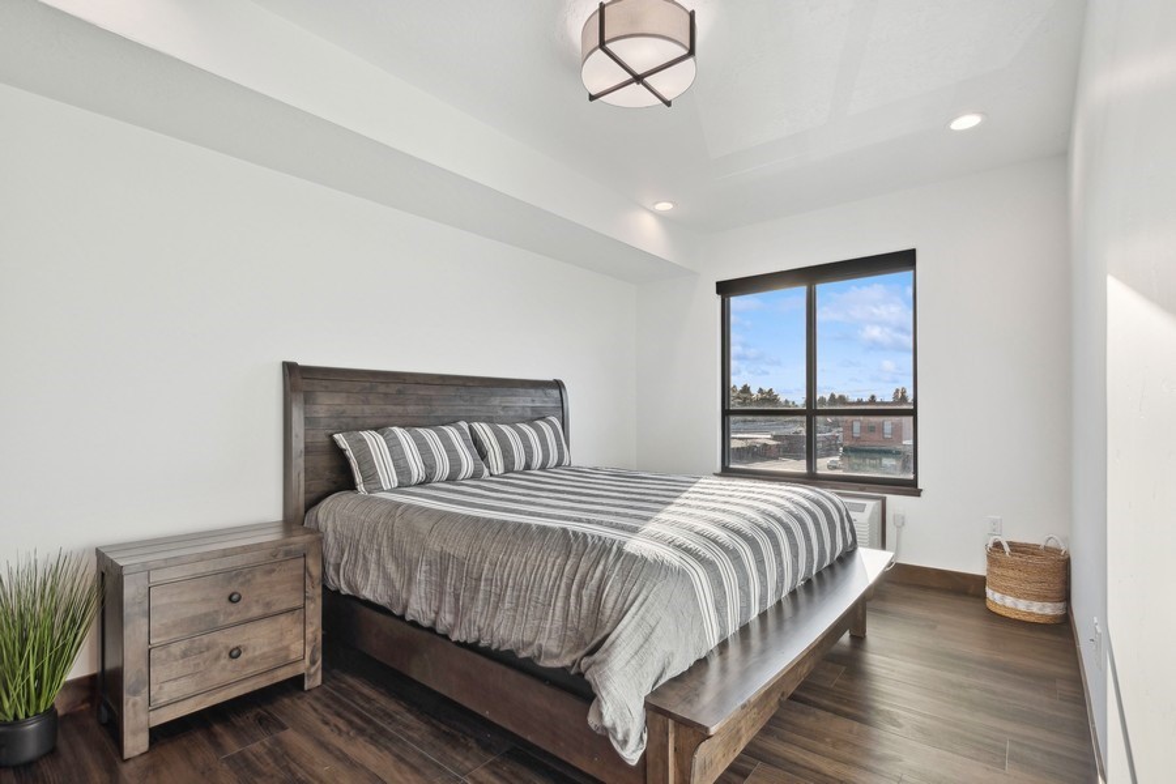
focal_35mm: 16
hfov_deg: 96.7
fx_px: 523
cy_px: 392
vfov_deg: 73.7
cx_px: 588
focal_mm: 11
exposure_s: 1/125
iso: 200
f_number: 6.3
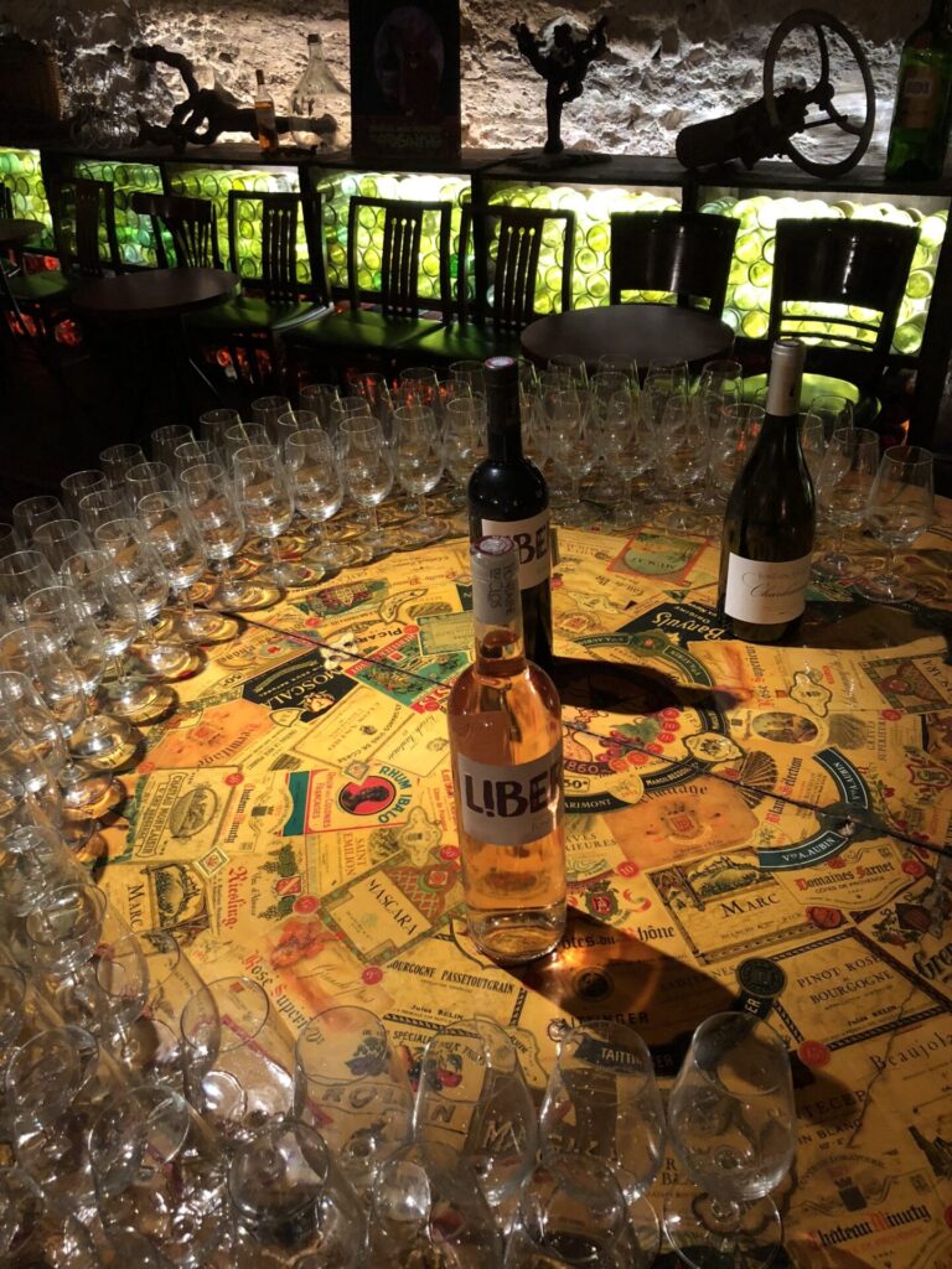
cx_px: 476
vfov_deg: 63.4
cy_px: 634
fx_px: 1027
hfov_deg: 49.7
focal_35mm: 28
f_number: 1.8
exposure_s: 1/13
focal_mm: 3.99
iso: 100
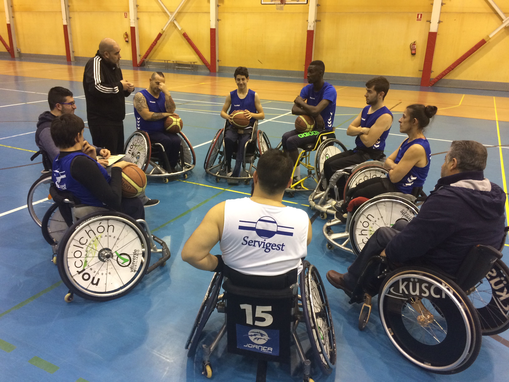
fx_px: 426
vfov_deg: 48.2
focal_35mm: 29
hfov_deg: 61.7
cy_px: 191
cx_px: 254
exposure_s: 1/33
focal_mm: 4.15
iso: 160
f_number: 2.2
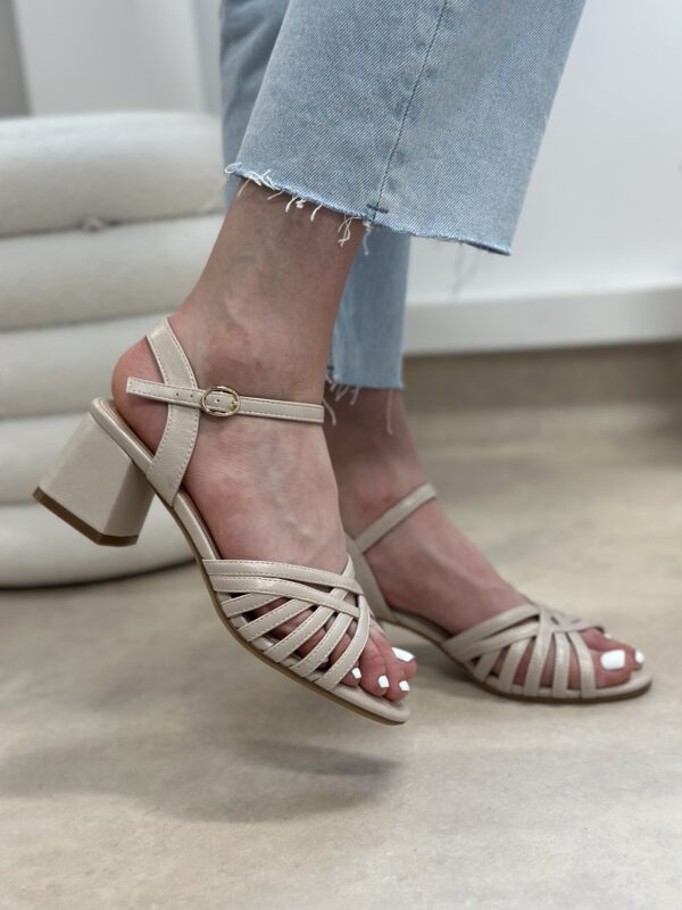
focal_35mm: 48
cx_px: 341
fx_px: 1261
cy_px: 455
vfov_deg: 39.7
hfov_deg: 30.3
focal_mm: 6.86
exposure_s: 1/100
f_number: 1.78
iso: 160
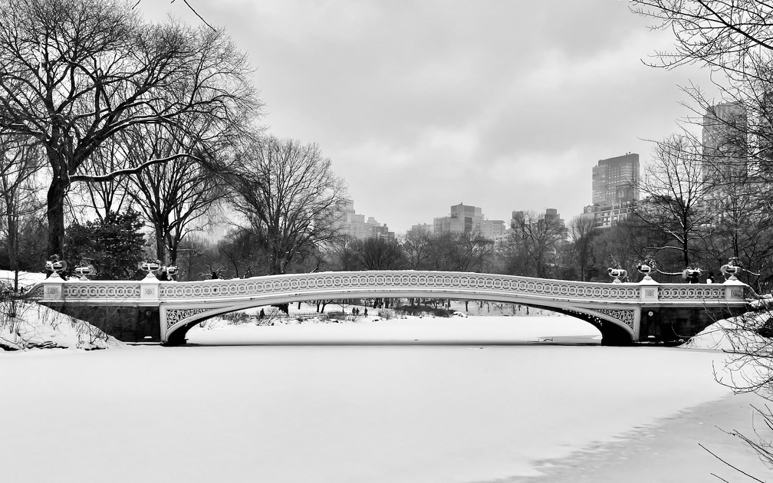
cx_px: 390
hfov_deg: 66.5
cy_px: 263
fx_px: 590
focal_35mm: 28
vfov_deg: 44.5
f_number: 1.6
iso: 32
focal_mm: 4.2
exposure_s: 1/739
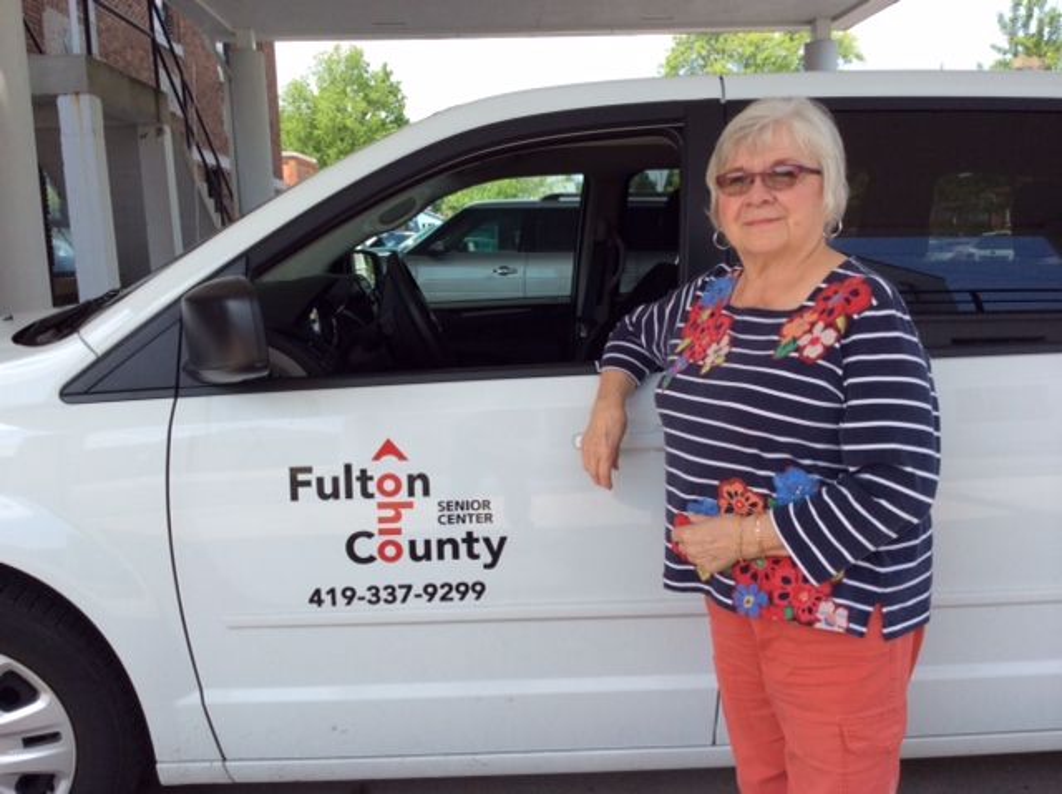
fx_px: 1011
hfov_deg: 55.4
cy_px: 397
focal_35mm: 33
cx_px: 531
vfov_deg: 42.8
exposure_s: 1/473
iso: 32
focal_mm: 3.3
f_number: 2.4
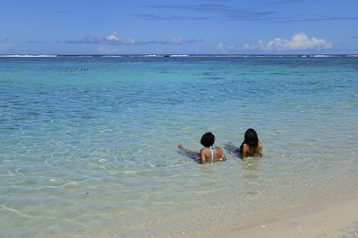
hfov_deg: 43.6
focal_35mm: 45
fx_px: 447
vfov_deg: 29.9
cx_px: 179
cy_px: 119
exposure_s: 1/250
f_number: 14
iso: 200
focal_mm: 45
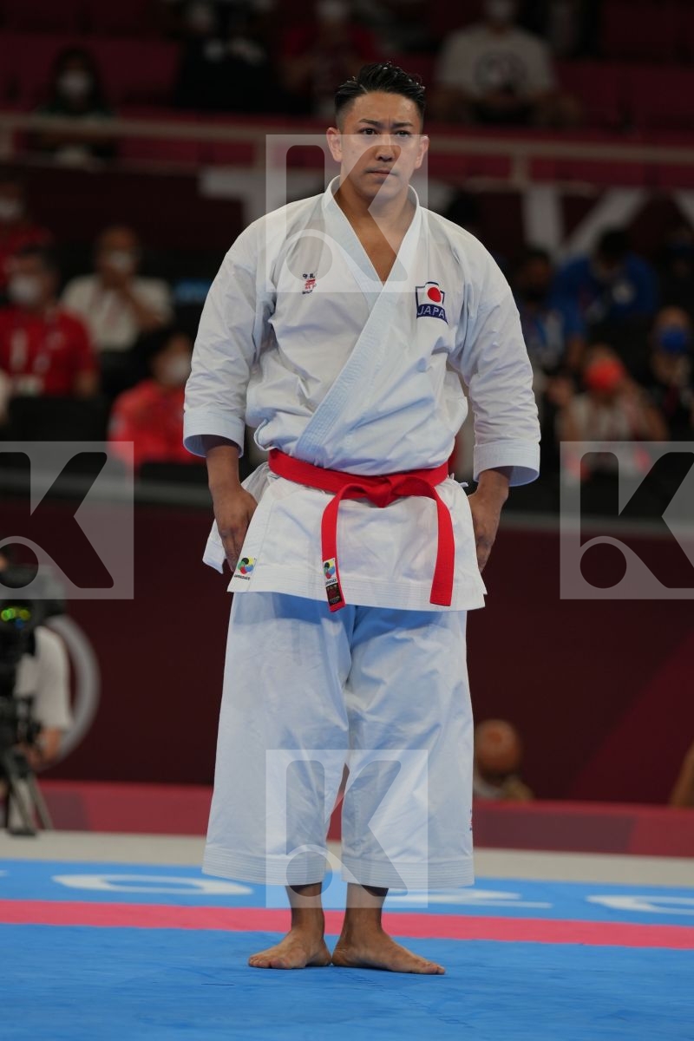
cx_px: 347
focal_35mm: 261
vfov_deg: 7.9
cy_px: 520
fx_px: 7547
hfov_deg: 5.3
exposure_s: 1/500
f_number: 2.8
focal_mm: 174
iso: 200
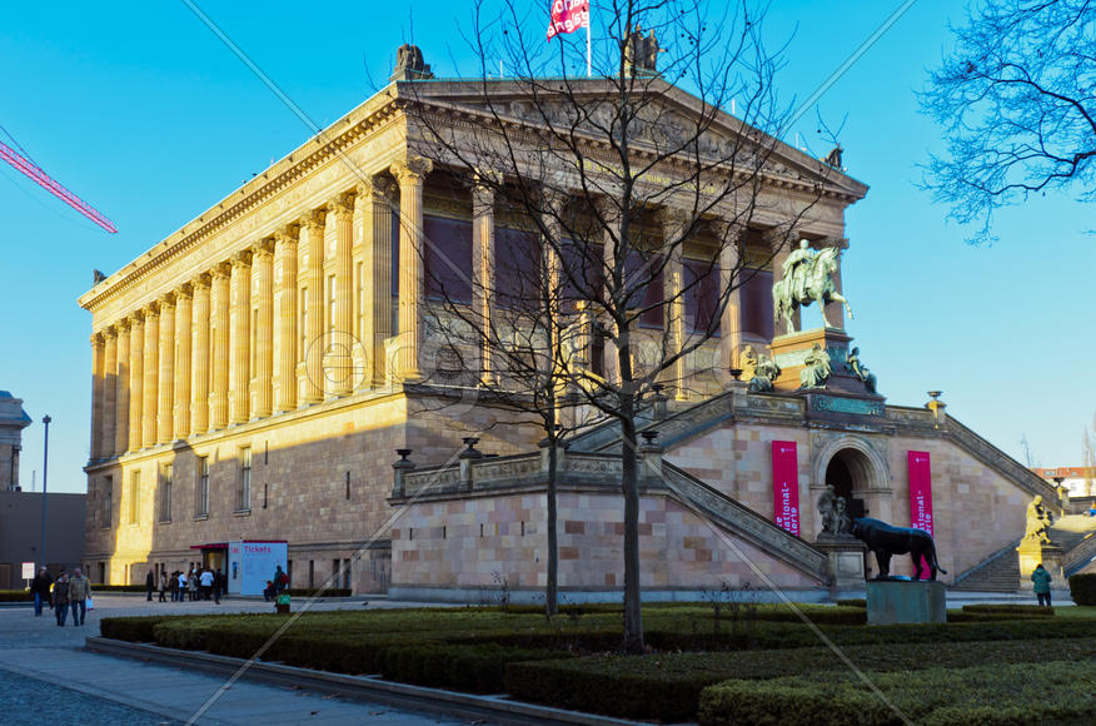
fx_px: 1276
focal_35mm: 42
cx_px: 548
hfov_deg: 46.5
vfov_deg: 31.7
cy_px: 363
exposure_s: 1/500
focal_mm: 28
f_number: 3.5
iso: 100
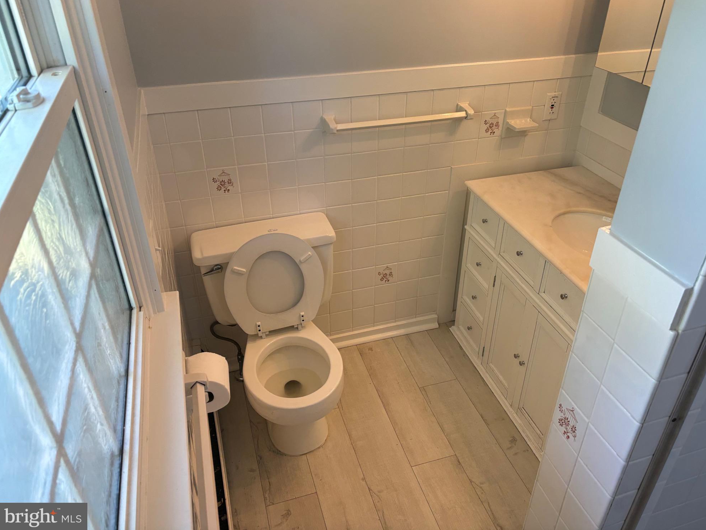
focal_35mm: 27
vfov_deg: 51.3
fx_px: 551
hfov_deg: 65.3
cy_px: 257
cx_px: 364
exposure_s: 1/120
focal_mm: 5.96
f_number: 1.6
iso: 100
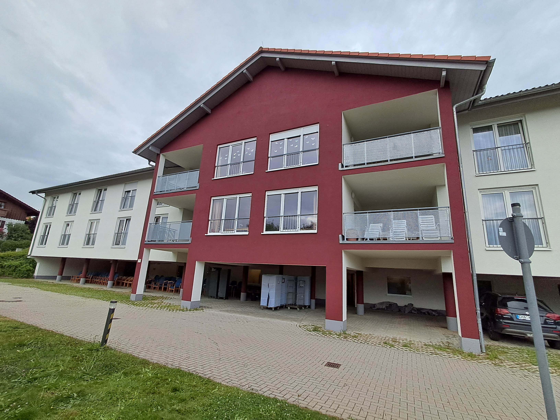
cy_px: 210
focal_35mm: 16
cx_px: 280
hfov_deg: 94.5
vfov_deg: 78.1
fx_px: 259
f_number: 2.2
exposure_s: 1/613
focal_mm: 1.64
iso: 40
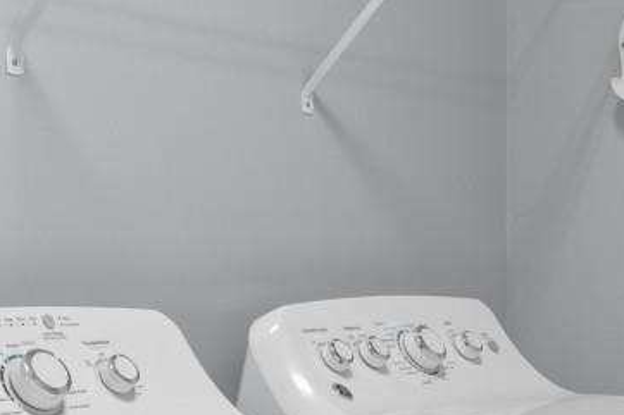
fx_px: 1473
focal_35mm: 85
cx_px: 234
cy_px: 251
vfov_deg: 16.0
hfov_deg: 23.9
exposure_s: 1/4
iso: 100
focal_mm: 13
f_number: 4.8
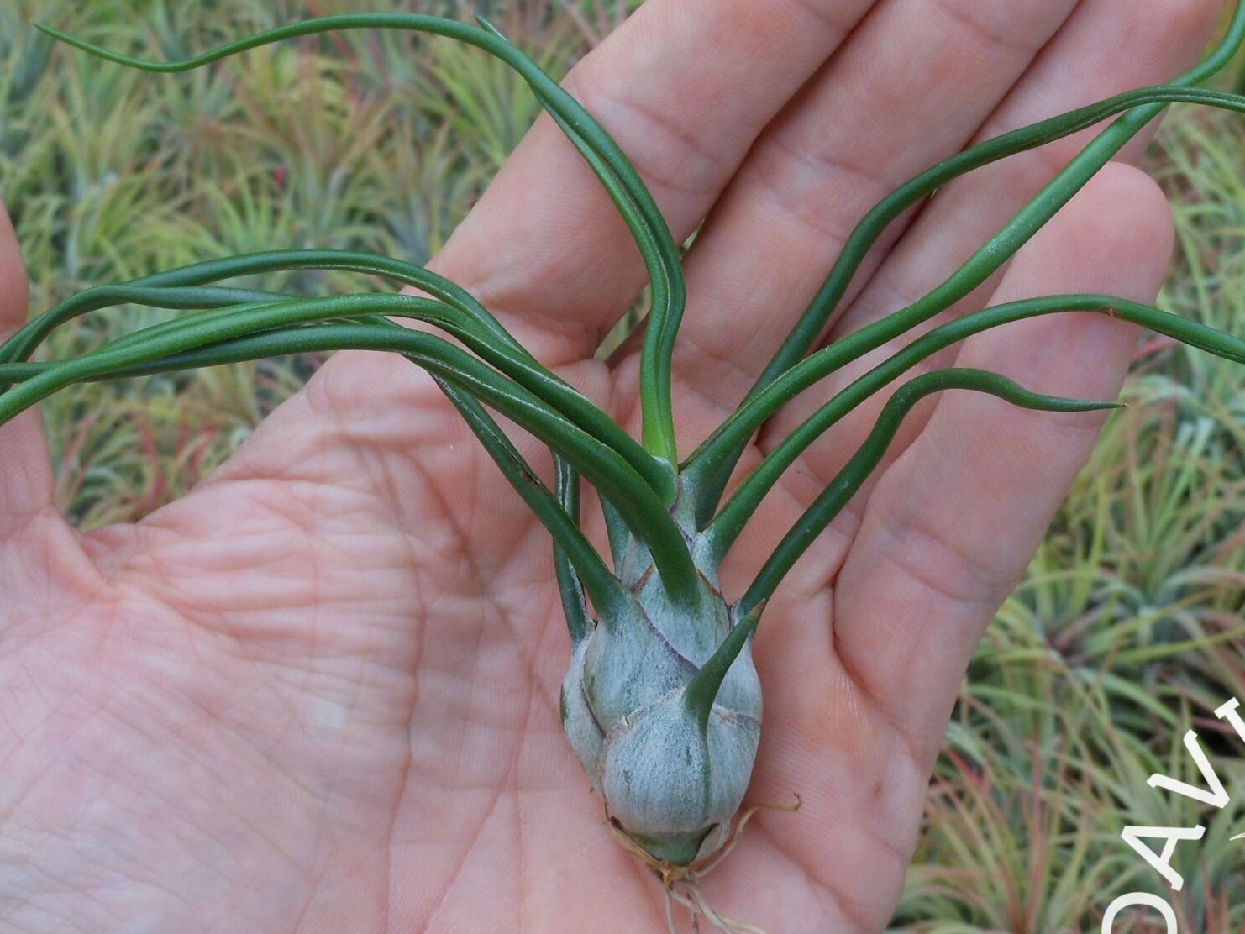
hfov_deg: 33.8
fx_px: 2050
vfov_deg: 25.7
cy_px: 433
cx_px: 638
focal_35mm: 57
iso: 80
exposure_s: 1/80
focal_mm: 5.9
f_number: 4
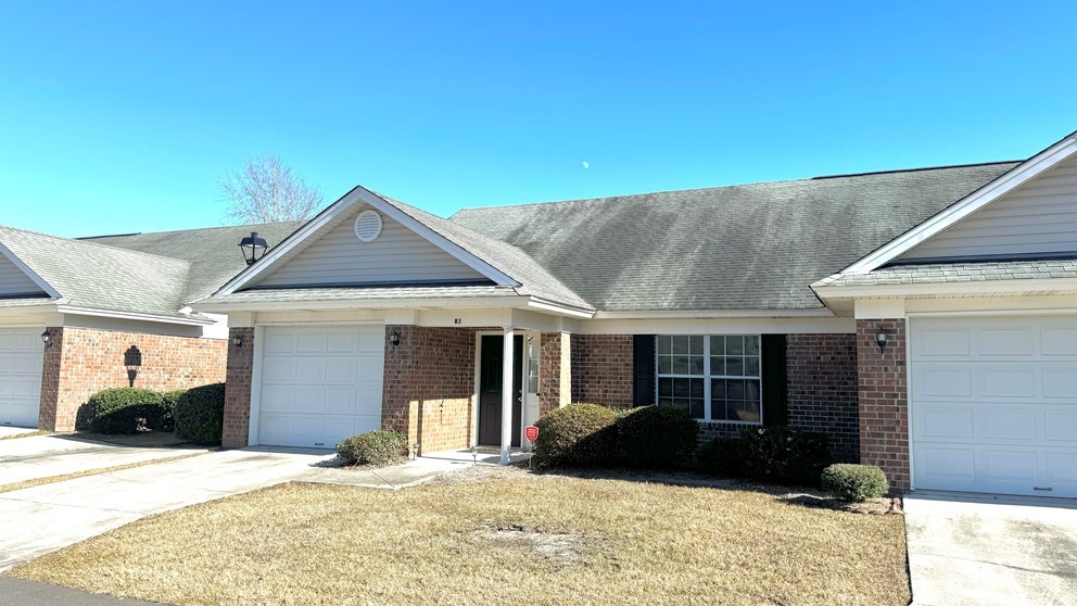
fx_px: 771
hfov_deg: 69.9
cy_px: 302
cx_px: 538
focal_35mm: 27
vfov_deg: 42.9
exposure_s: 1/3413
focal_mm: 6.76
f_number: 1.78
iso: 80
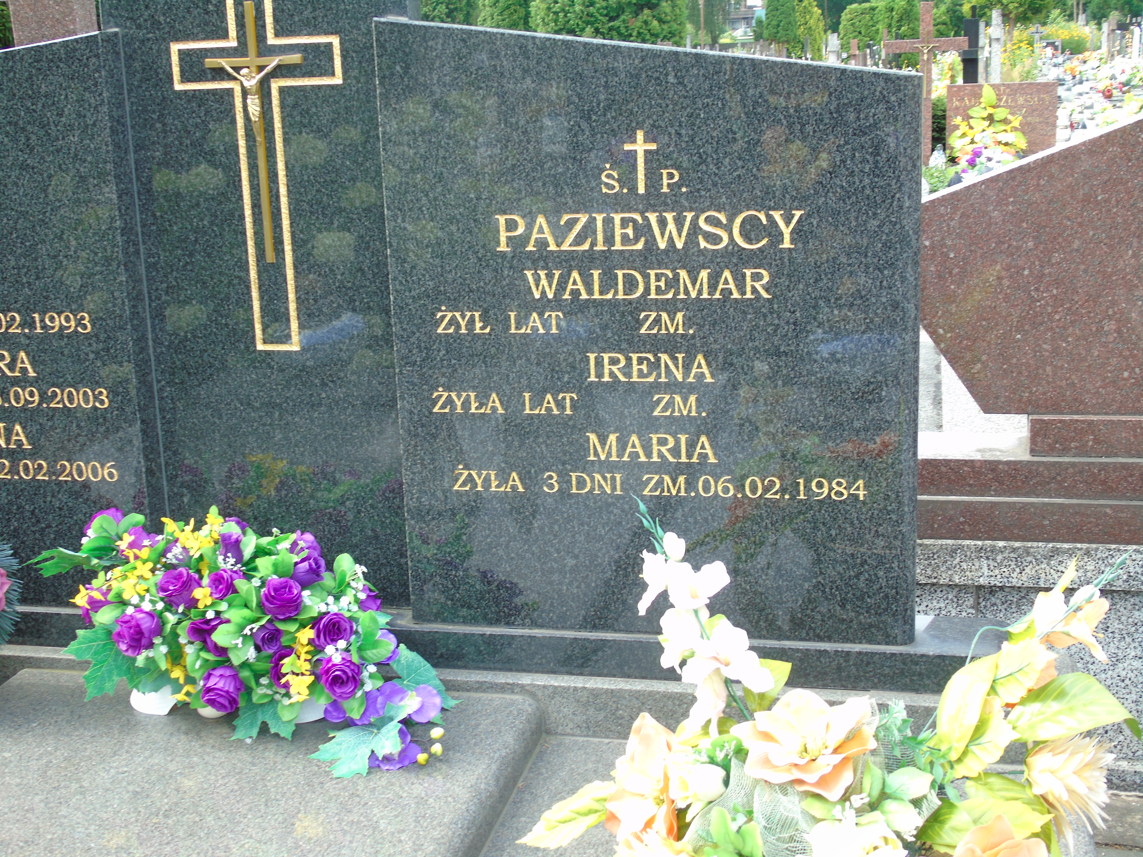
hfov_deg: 41.2
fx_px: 1519
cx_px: 572
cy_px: 428
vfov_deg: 31.5
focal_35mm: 46
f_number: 4.1
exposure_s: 1/50
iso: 80
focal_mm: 8.2
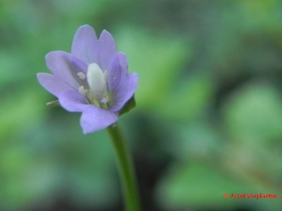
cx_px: 141
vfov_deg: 35.1
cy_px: 106
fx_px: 334
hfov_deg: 45.8
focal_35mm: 41
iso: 160
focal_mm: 7.3
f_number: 3.2
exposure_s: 1/98
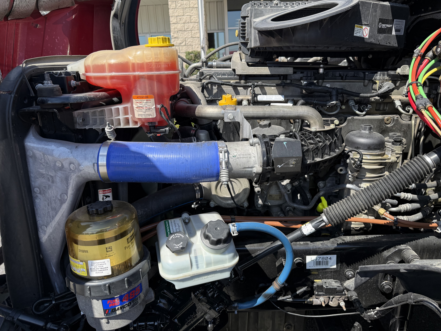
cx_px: 229
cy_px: 161
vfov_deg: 54.9
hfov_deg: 69.4
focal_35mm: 25
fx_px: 318
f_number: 1.78
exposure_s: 1/1855
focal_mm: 6.76
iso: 100
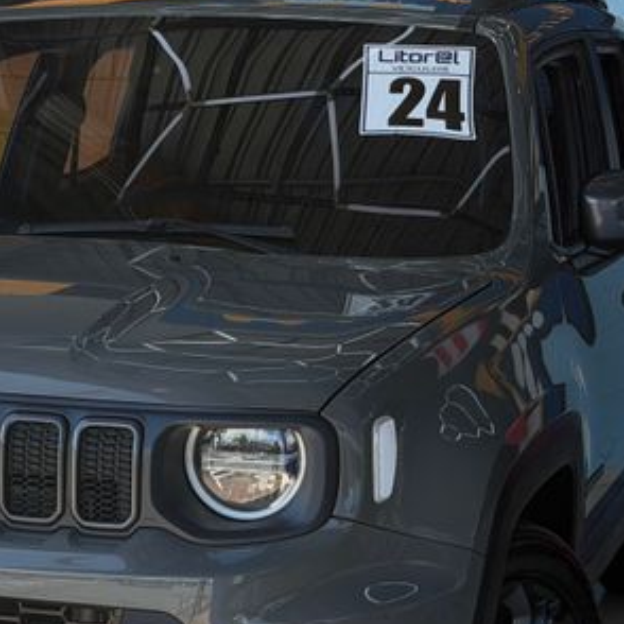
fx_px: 2264
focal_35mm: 111
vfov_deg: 15.7
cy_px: 416
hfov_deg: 15.6
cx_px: 132
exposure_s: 1/987
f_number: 1.78
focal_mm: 6.76
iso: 100
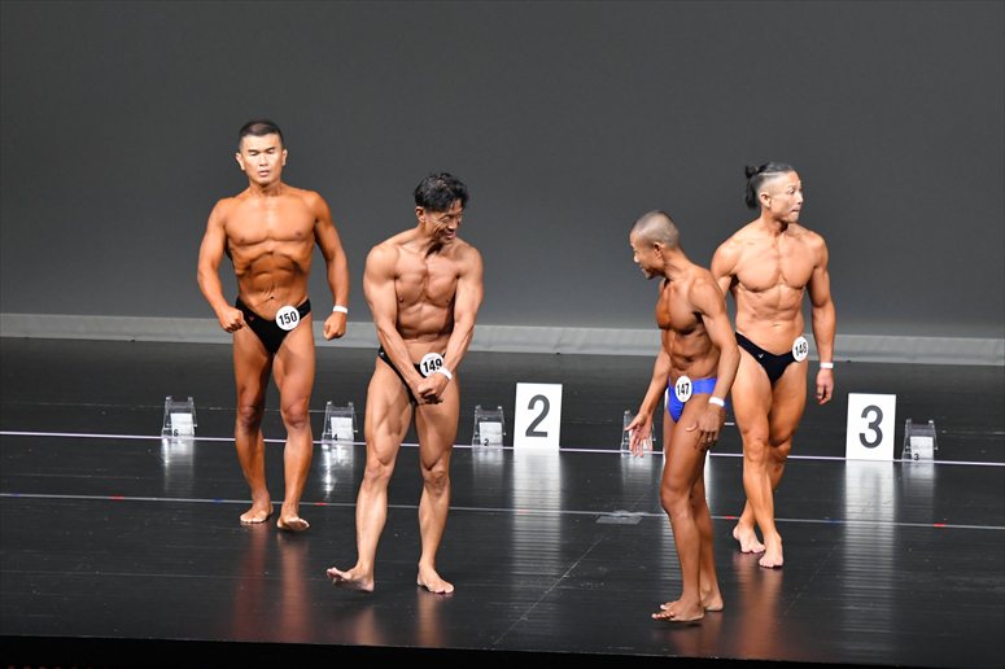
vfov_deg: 5.7
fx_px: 6697
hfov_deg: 8.6
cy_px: 334
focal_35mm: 240
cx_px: 502
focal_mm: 160
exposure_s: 1/400
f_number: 5.6
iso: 5000
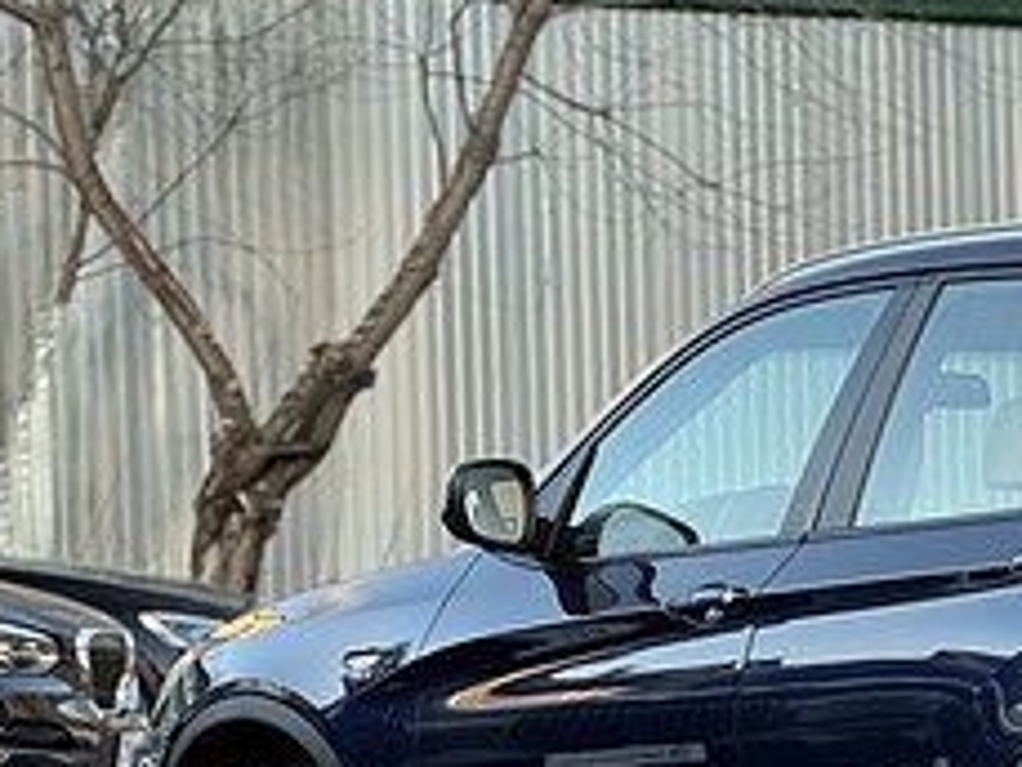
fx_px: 5435
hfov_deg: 10.6
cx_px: 1174
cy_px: 664
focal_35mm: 184
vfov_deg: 8.1
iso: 80
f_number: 2.8
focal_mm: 9
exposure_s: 1/99
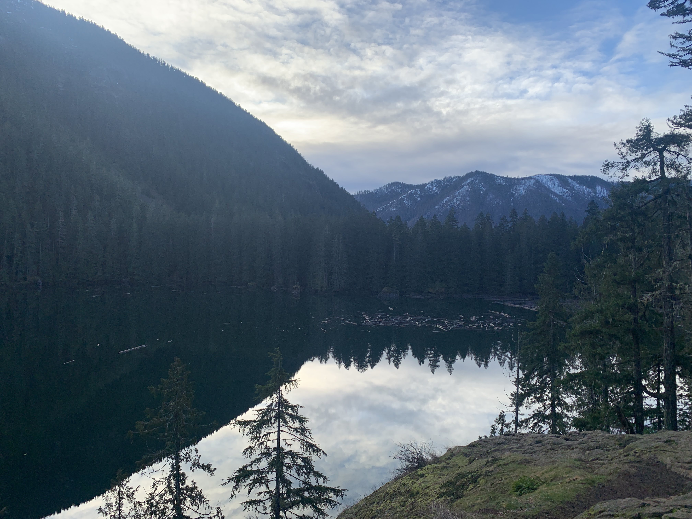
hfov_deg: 67.3
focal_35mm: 26
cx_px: 346
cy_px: 260
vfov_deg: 53.1
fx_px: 520
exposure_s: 1/1021
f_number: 1.8
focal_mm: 4.25
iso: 25
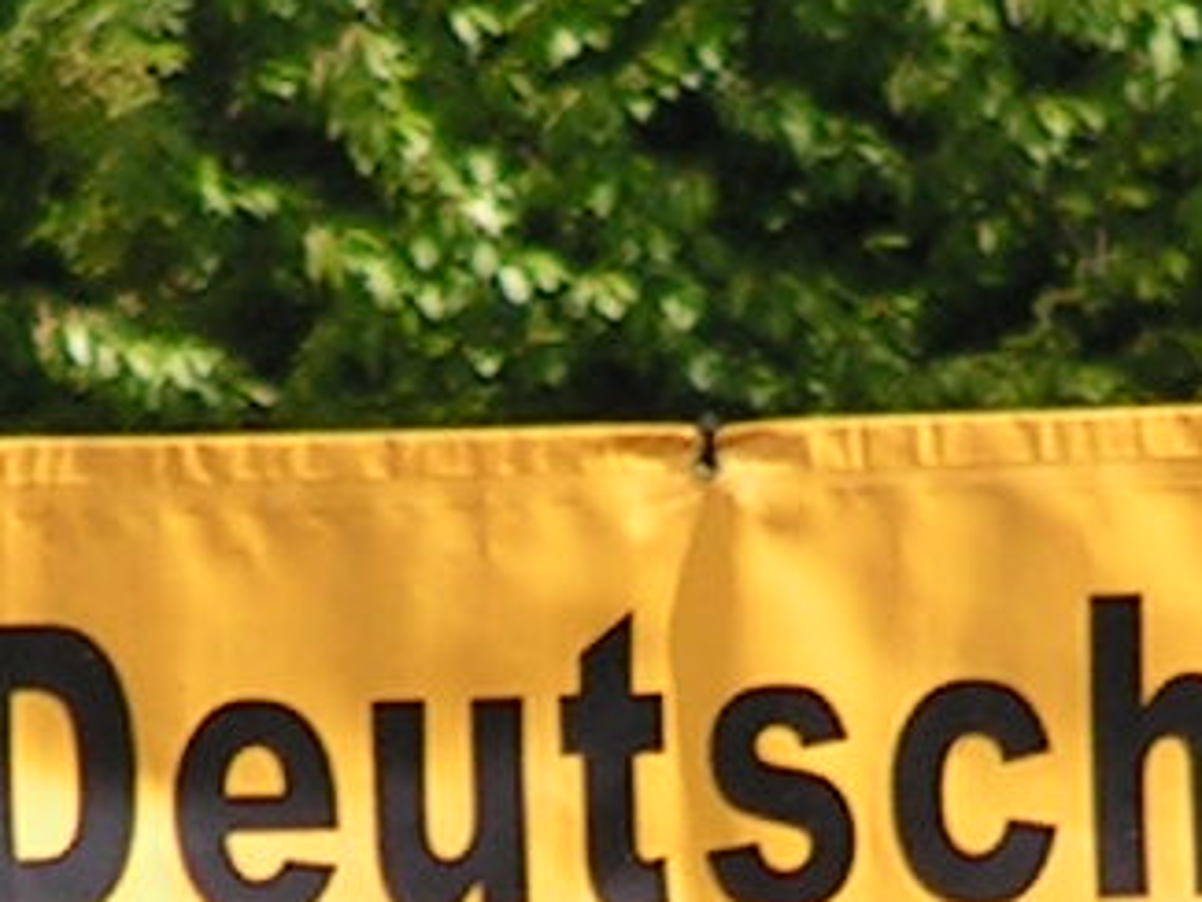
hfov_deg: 1.1
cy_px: 1412
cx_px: 148
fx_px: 63533
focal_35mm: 1829
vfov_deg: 0.8
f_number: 3.2
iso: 64
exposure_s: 1/500
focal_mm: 48
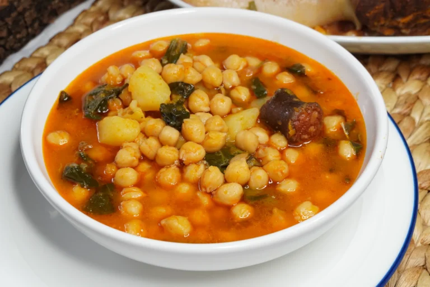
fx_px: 788
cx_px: 215
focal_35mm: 66
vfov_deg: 20.6
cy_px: 144
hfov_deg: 30.5
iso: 1600
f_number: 9
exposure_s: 1/200
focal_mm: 44
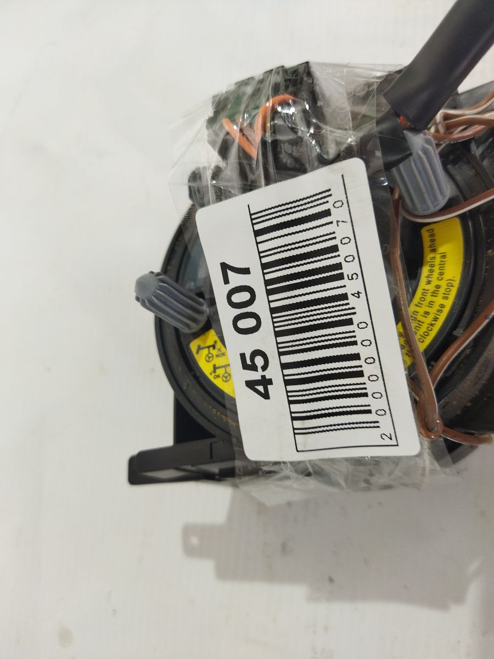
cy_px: 330
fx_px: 514
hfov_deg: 51.4
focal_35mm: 27
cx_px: 247
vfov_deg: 65.3
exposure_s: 1/50
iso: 122
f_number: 1.79
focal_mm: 4.71
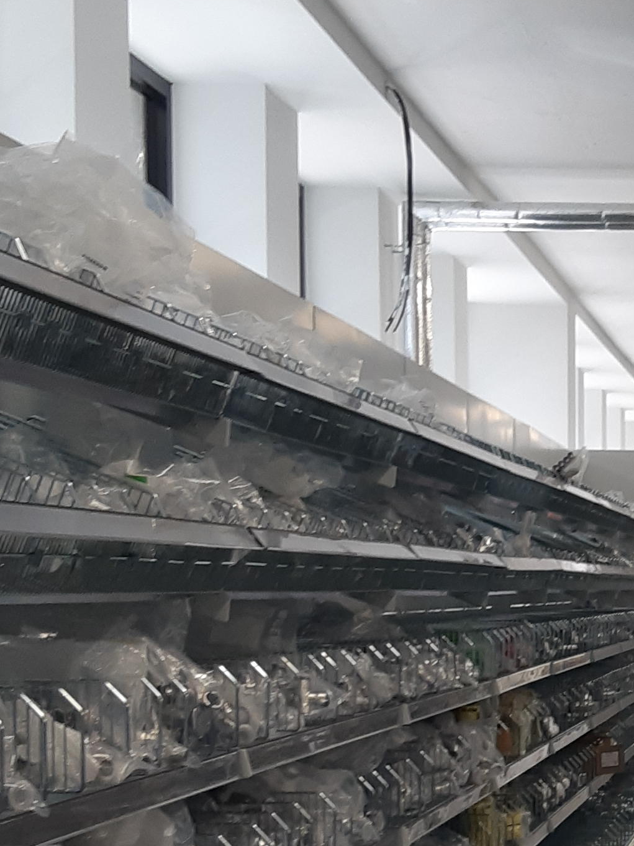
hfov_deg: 16.0
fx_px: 2149
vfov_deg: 21.9
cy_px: 692
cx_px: 785
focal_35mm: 88
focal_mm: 3.93
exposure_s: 1/100
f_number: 1.7
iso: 64
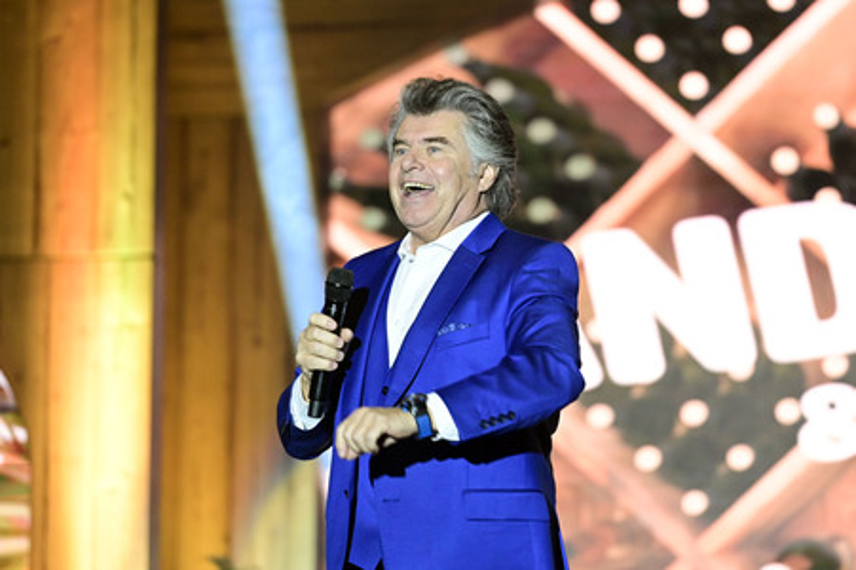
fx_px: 4752
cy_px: 285
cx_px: 428
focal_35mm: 200
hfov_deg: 10.3
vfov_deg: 6.9
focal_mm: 200
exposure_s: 1/400
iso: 5000
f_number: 3.2
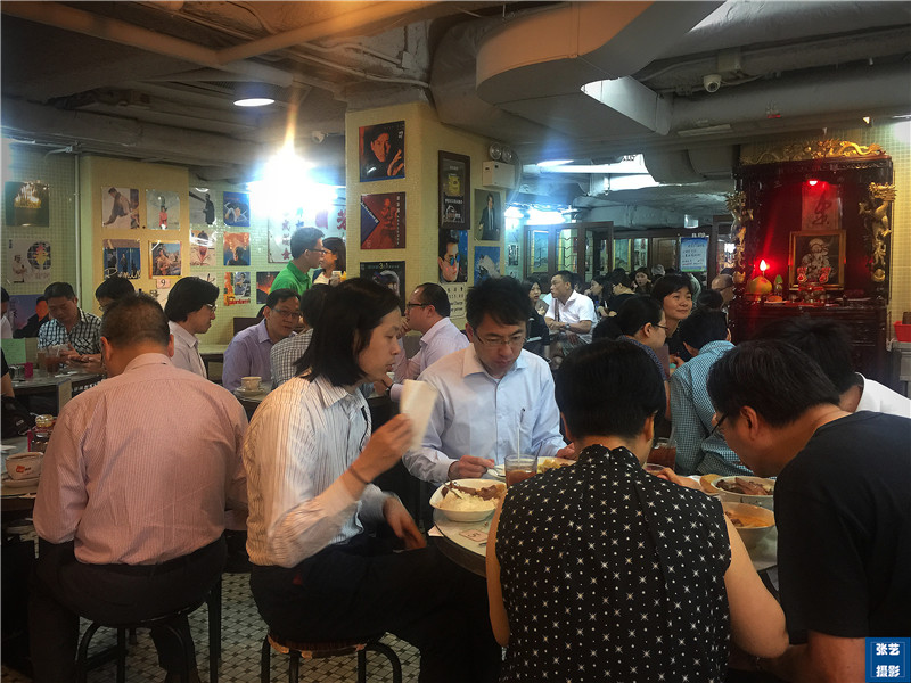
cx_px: 456
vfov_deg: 48.2
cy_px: 342
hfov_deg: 61.7
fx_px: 763
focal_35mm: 29
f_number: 2.2
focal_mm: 4.15
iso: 100
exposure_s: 1/17
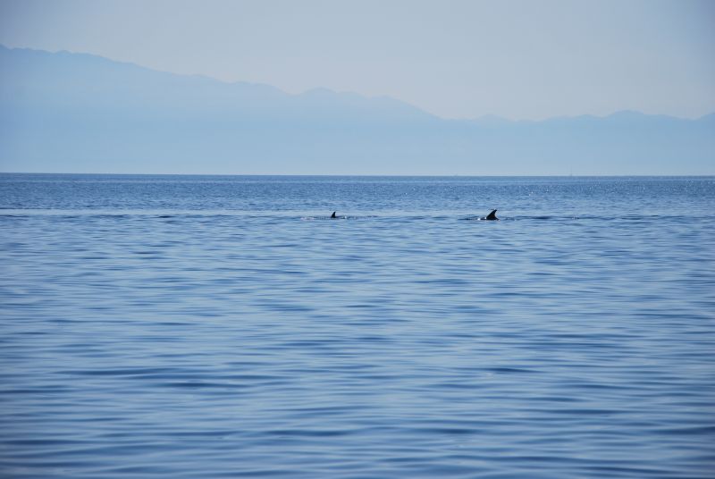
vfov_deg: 8.7
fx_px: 3133
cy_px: 240
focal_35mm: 158
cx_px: 358
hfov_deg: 13.0
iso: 100
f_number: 7.1
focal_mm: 105
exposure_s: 1/800
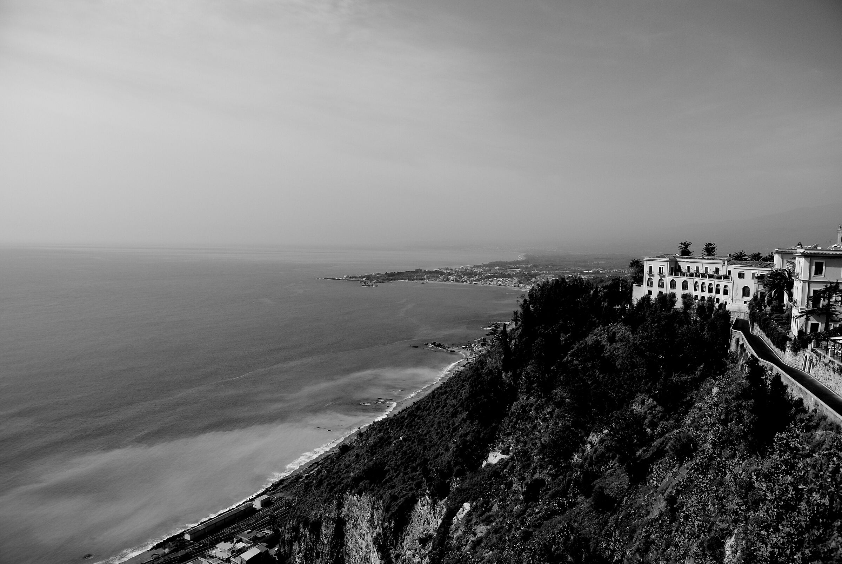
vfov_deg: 48.1
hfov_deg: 67.3
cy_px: 282
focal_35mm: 27
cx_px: 421
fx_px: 632
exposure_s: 1/800
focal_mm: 10
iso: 100
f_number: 5
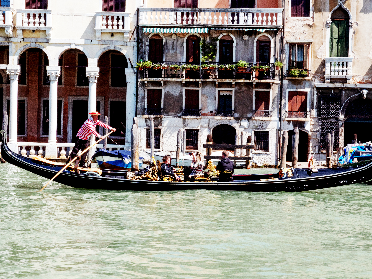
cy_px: 140
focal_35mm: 66
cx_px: 186
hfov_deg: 29.4
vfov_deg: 22.3
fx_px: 709
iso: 400
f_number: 18
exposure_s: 1/160
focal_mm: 33
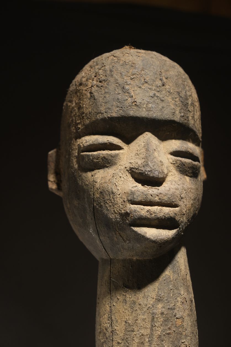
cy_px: 174
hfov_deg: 32.6
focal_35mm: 41
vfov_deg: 47.4
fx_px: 395
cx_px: 116
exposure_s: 1/58
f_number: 4.5
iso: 800
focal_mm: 27
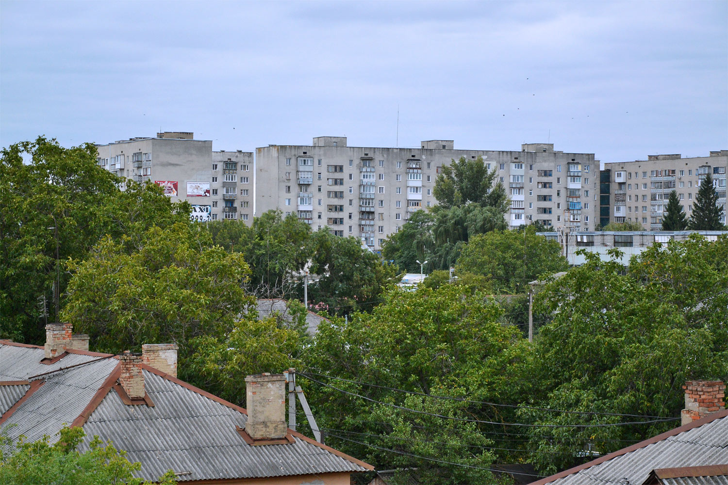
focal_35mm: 93
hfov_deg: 21.9
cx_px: 364
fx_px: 1881
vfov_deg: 14.7
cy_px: 242
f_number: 5.3
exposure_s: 1/320
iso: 800
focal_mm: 62
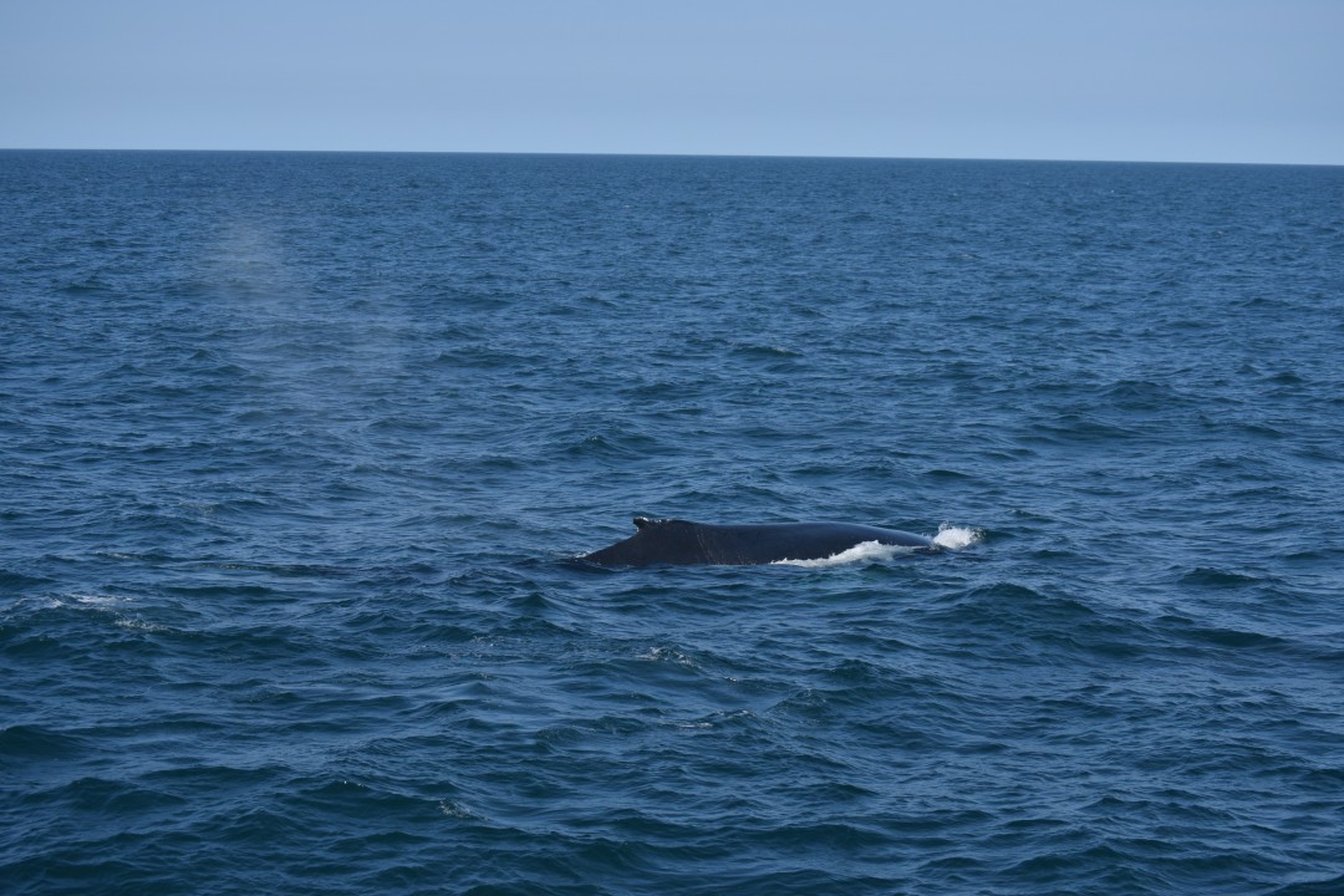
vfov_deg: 16.6
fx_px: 3080
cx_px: 672
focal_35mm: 82
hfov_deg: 24.6
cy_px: 448
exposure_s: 1/1600
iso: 200
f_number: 5.6
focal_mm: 55
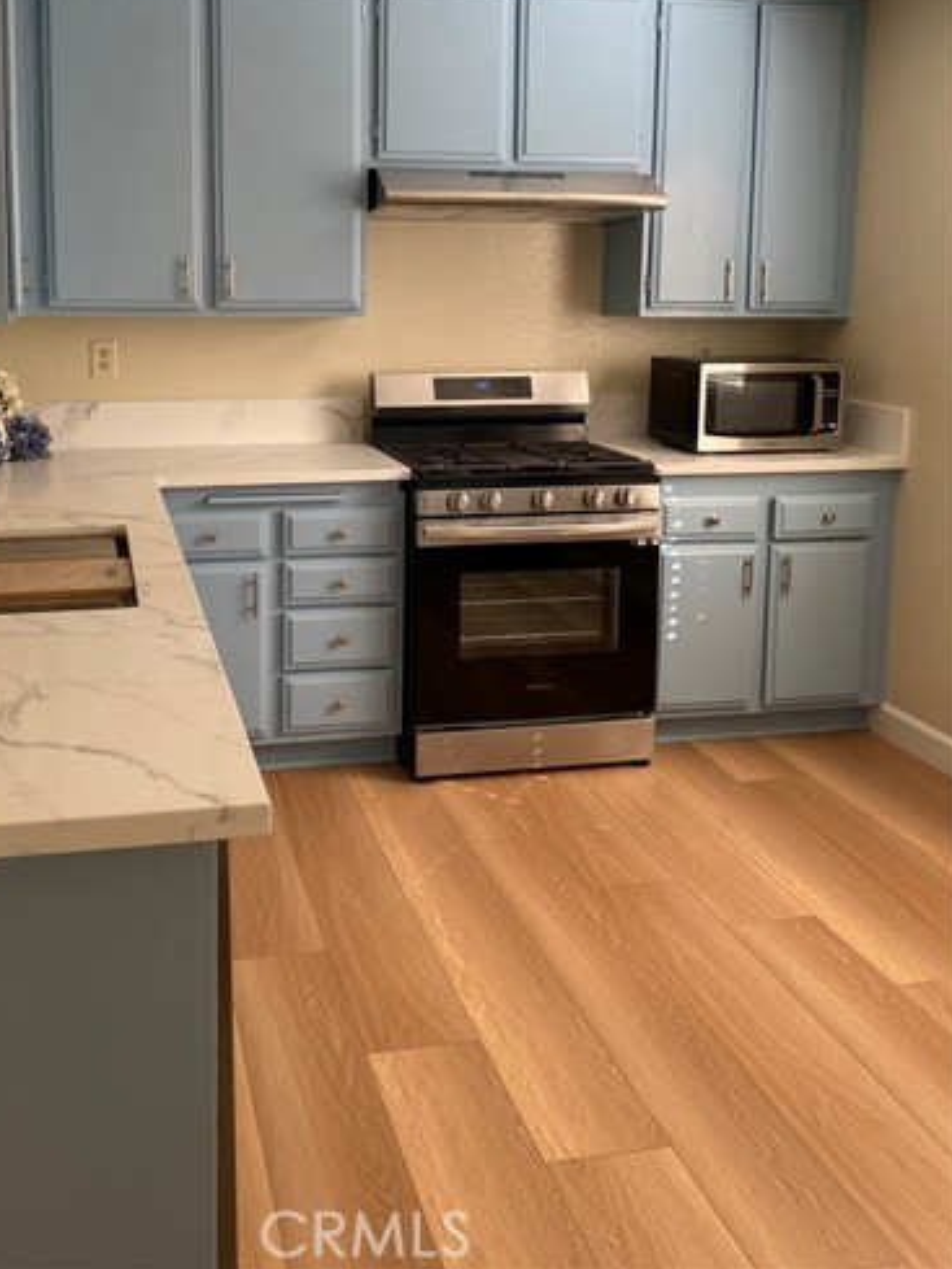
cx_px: 340
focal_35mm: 34
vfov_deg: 53.1
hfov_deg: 41.4
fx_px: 1246
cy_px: 441
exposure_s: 1/121
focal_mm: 4.25
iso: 80
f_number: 1.8
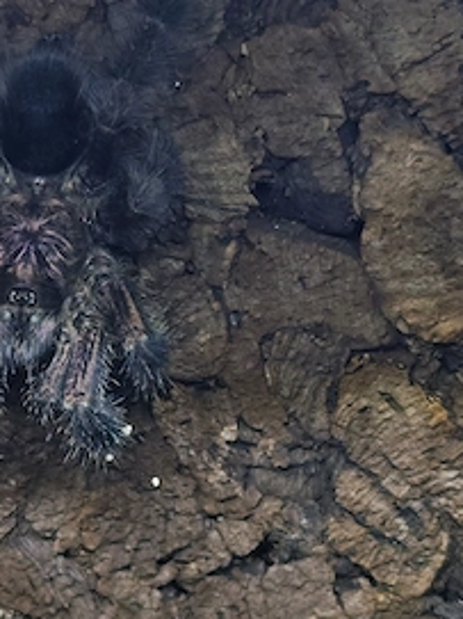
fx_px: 607
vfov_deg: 53.7
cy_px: 363
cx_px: 128
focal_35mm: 34
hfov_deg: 40.8
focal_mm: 7.01
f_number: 1.69
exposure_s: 1/214
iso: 50
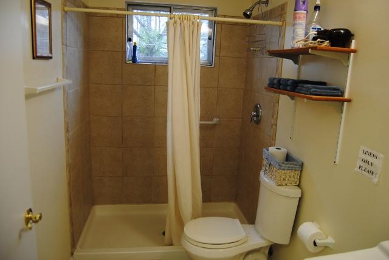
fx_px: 292
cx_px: 194
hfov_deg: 67.3
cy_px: 130
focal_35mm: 27
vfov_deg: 48.0
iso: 220
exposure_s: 1/30
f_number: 3.5
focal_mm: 18
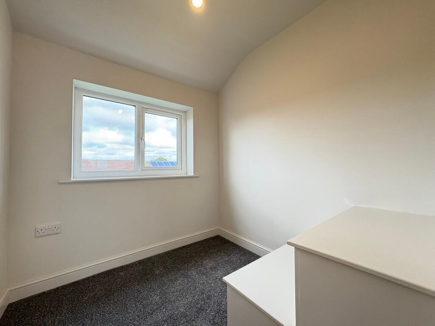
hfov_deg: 102.1
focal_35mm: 14
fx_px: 176
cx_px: 218
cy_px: 163
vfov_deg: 85.7
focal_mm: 2.22
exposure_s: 1/100
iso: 200
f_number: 2.2
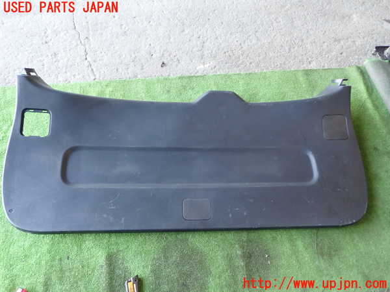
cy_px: 146
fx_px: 338
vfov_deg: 46.8
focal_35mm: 30
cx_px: 195
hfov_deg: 60.0
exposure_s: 1/40
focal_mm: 5.4
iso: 200
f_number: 2.3
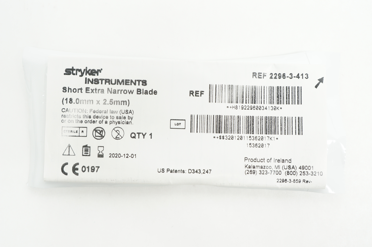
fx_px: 403
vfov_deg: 34.1
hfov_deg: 49.6
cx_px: 186
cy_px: 124
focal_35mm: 39
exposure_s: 1/15
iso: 400
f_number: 7.1
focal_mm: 26
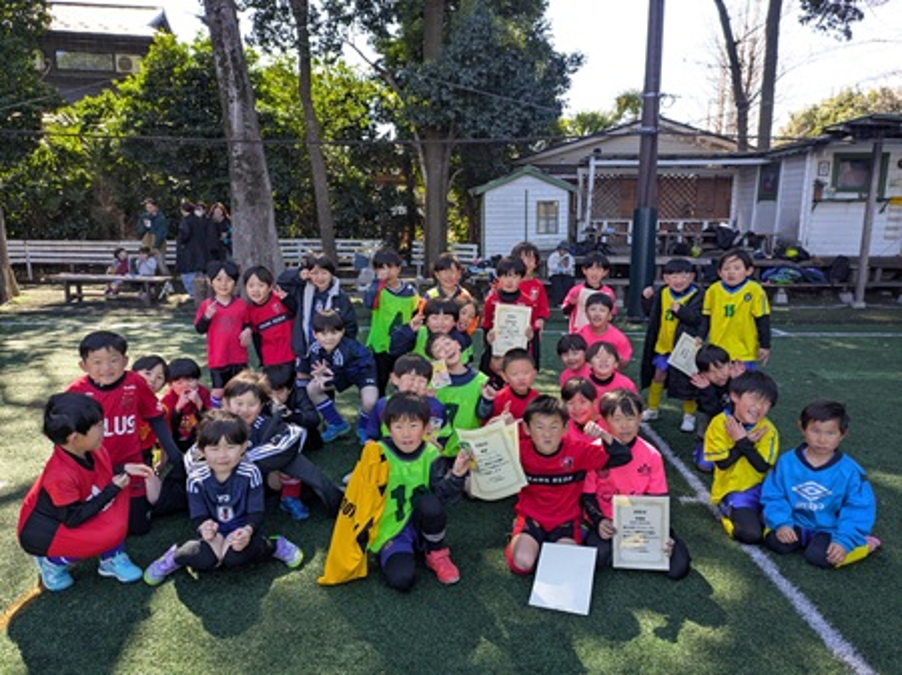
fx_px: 651
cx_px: 451
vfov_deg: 54.8
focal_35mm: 25
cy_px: 338
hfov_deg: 69.4
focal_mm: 5.43
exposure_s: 1/235
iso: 39
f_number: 1.89
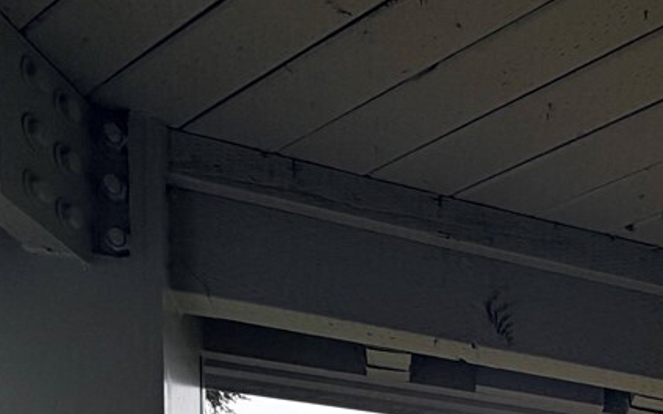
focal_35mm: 56
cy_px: 859
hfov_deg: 30.5
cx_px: 804
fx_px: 1012
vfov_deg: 16.6
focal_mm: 2.22
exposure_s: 1/233
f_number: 2.2
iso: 40
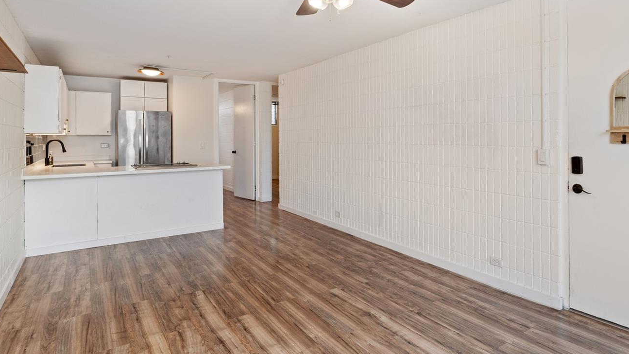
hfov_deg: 81.0
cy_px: 147
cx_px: 344
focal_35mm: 22
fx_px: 367
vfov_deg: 51.2
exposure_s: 1/30
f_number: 8
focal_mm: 17
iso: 400
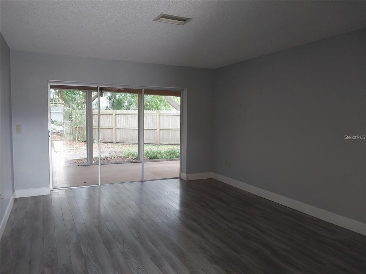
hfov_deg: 67.3
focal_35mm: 26
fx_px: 275
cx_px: 183
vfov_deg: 53.1
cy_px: 137
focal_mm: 4
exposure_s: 1/60
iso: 160
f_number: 1.8
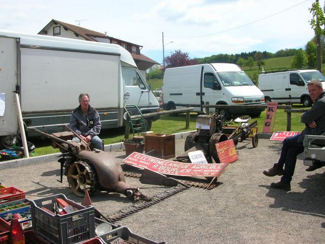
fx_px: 329
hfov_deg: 52.6
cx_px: 162
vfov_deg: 40.7
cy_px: 122
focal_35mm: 35
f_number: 5.6
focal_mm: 5.8
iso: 50
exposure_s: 1/238
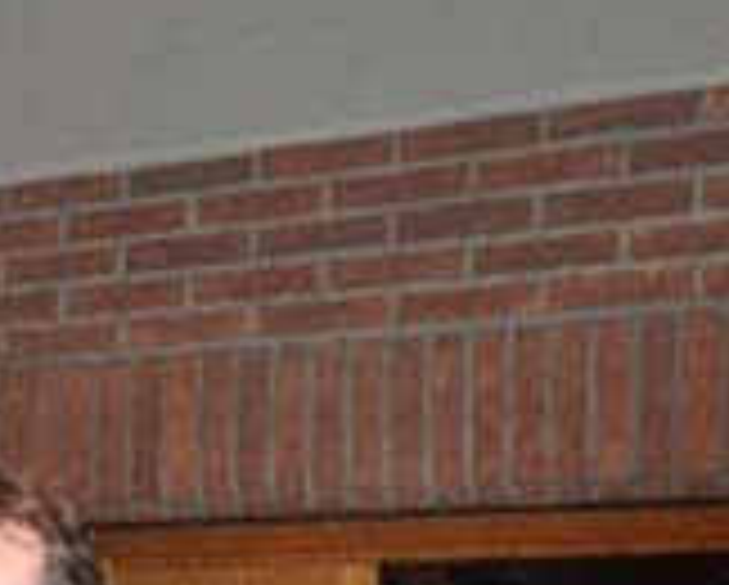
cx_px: -590
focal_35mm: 125
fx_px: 2700
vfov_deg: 11.6
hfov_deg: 13.7
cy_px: 997
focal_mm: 18
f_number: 4
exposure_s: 1/60
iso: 720
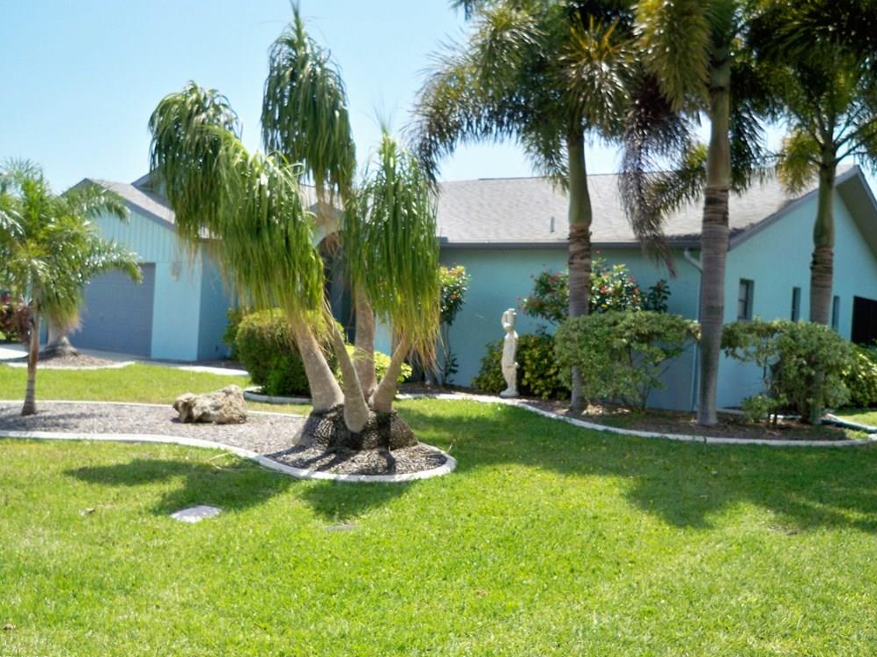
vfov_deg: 39.6
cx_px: 436
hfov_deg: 51.4
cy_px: 332
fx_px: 912
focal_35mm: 36
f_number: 3.1
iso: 80
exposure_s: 1/640
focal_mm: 6.3
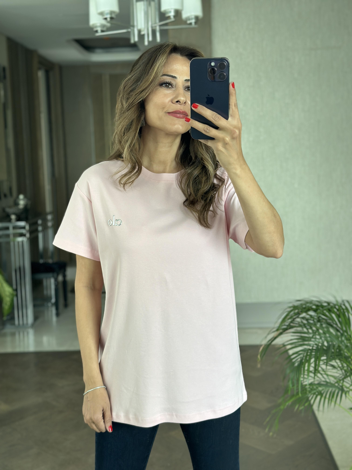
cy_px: 235
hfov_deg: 30.3
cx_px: 176
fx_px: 651
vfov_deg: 39.7
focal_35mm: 48
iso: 125
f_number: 1.78
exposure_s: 1/75
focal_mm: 6.86
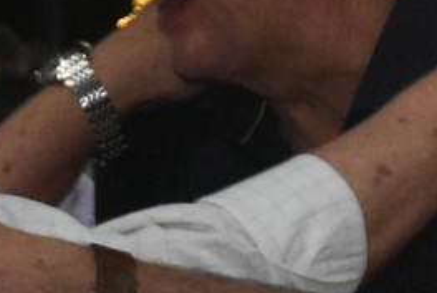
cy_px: 240
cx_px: 70
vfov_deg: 2.8
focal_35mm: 489
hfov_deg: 4.2
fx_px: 5946
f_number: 5.3
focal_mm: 48
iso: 4000
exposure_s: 1/80
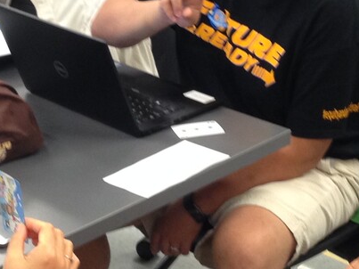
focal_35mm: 118
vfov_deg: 12.5
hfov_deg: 16.7
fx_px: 1223
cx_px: 153
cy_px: 80
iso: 125
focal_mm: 4.12
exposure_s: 1/20
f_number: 2.4
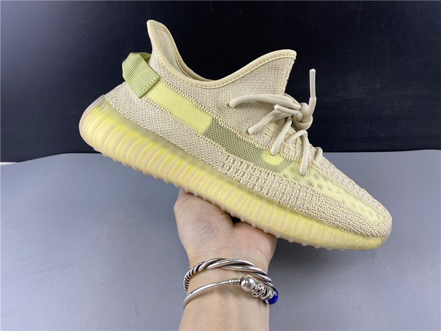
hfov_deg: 67.3
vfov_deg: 53.1
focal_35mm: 26
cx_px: 220
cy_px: 166
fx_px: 331
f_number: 1.8
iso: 50
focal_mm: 4.25
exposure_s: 1/100
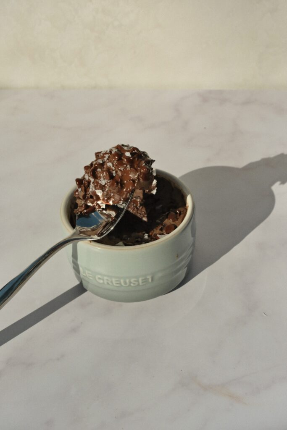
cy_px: 215
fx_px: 418
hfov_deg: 37.9
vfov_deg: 54.4
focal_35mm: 35
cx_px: 144
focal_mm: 23
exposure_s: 1/1800
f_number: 8
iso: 500
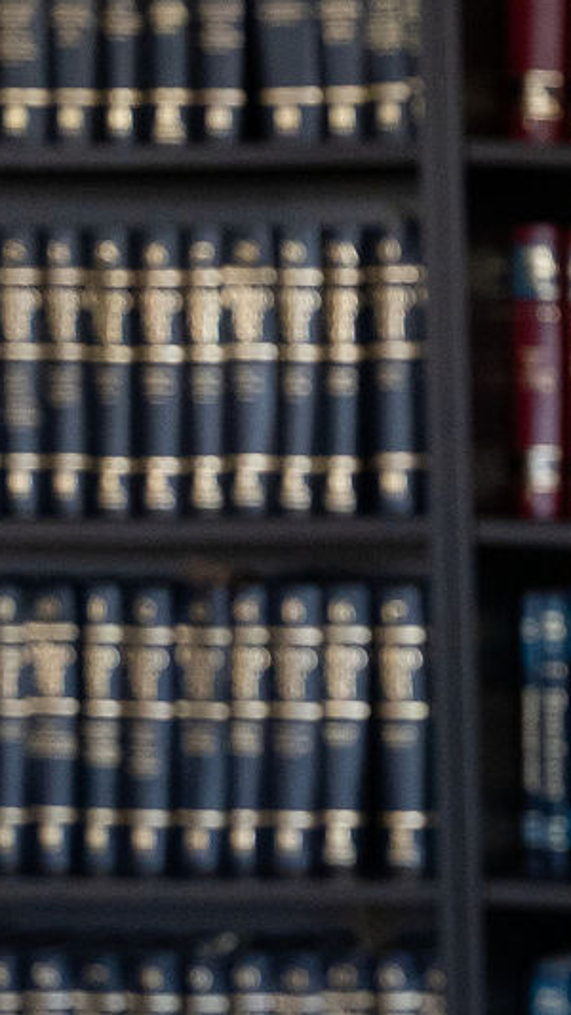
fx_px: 4547
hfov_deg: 6.4
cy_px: 930
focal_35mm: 169
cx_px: 1833
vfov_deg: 12.6
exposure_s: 1/500
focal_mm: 42
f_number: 3.5
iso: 2500
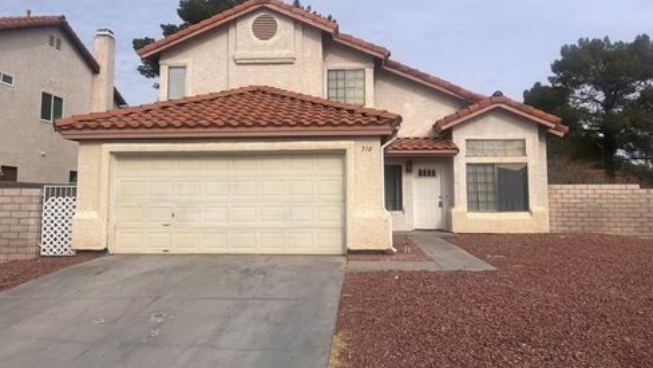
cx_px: 321
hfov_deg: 66.0
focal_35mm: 29
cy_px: 140
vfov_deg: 40.0
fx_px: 502
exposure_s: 1/7463
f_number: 1.5
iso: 50
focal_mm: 5.7
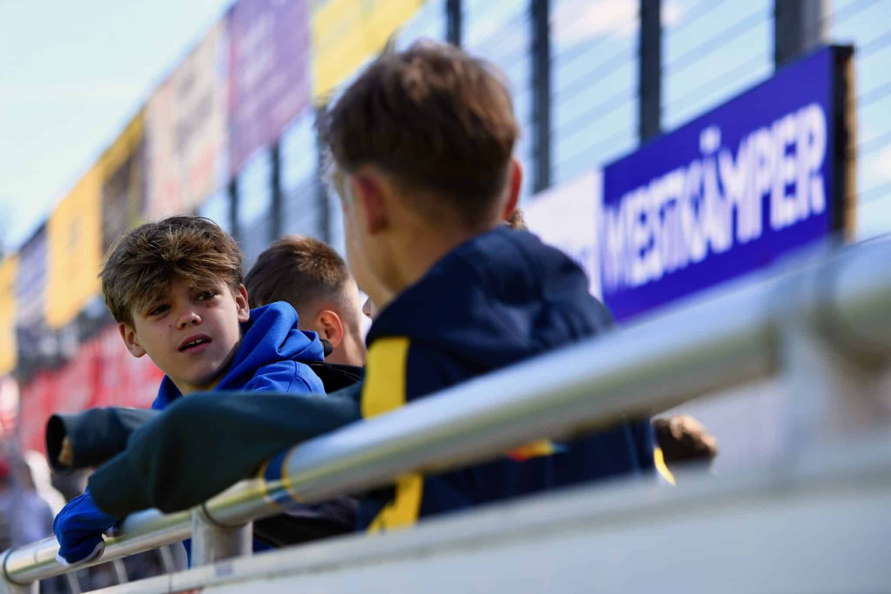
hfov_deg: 13.7
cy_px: 297
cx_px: 446
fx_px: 3712
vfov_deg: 9.1
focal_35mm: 150
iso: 720
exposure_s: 1/1600
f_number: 5
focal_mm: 150
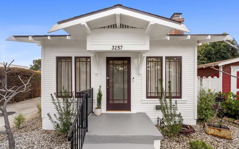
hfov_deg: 94.4
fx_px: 111
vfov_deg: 67.9
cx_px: 120
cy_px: 80
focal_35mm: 17
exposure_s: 1/250
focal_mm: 16
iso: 500
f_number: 8
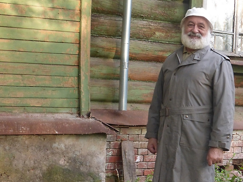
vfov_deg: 20.0
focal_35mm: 73
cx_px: 177
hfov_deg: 26.4
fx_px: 512
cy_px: 132
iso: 400
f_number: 4.1
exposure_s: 1/50
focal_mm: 7.9
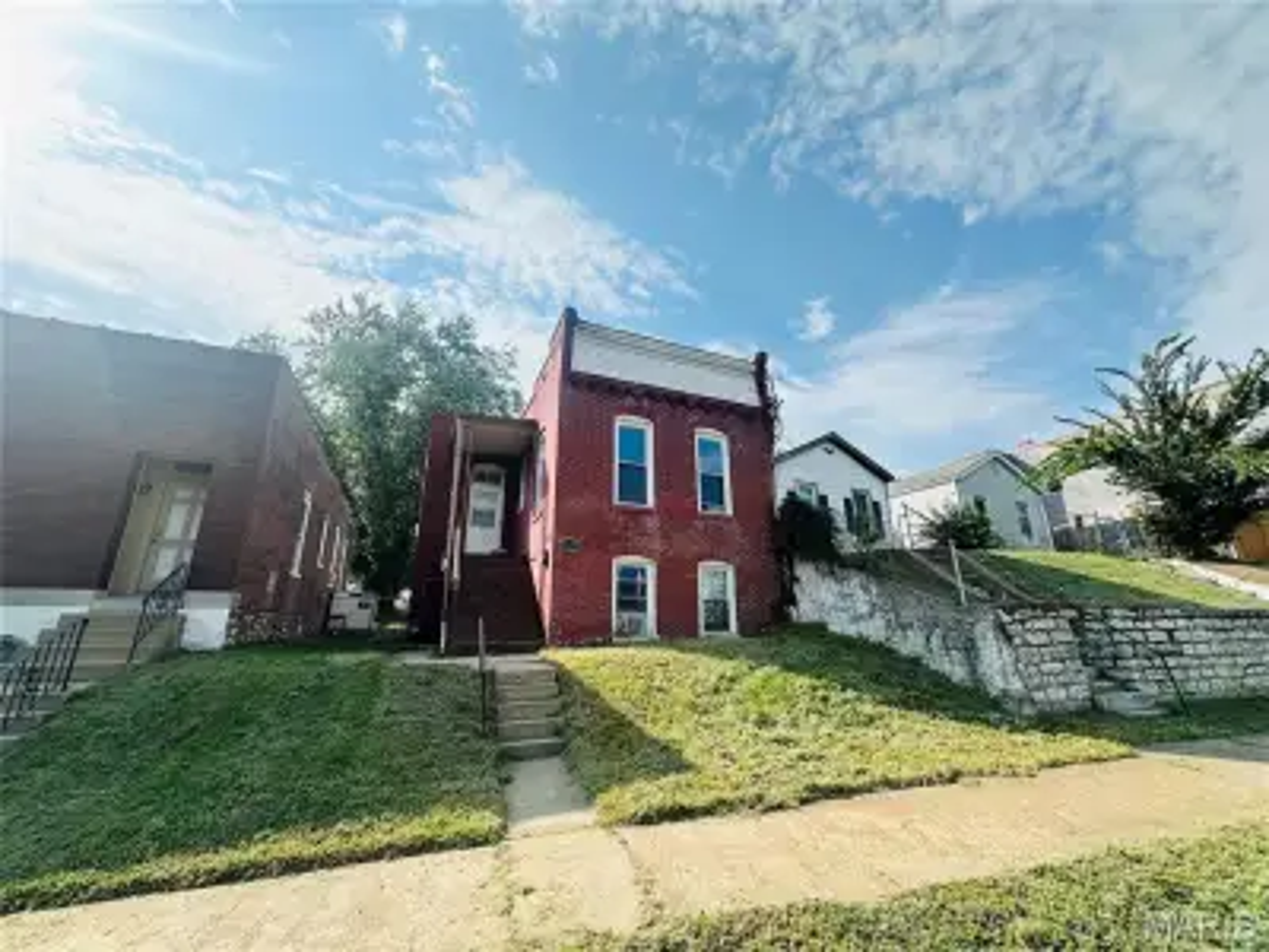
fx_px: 513
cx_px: 634
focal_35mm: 14
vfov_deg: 85.7
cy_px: 476
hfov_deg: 102.1
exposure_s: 1/2053
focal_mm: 2.22
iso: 40
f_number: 2.2
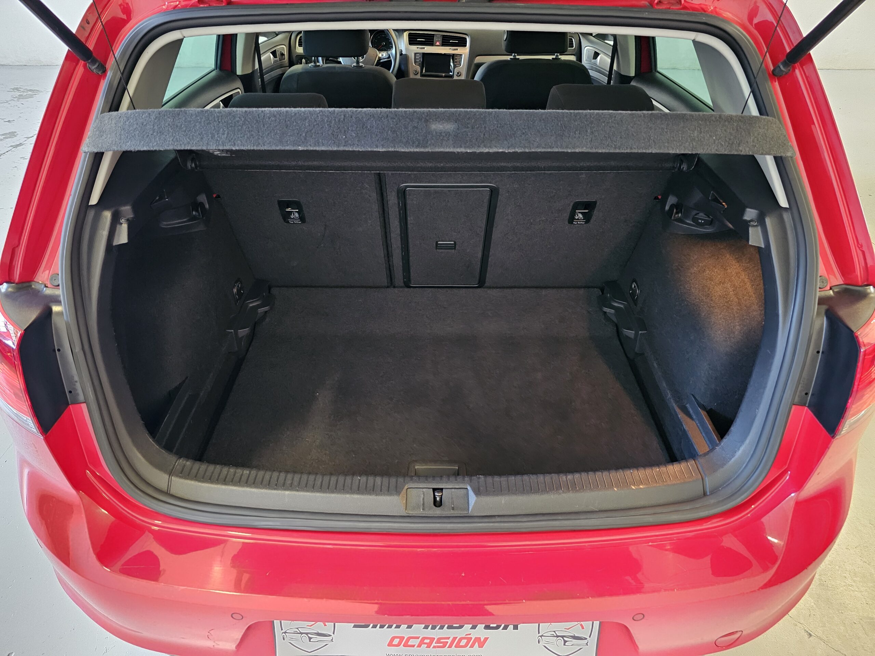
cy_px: 328
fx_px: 581
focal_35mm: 23
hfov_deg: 73.9
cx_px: 438
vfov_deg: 58.9
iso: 1250
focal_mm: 6.3
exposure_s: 1/24
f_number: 1.7
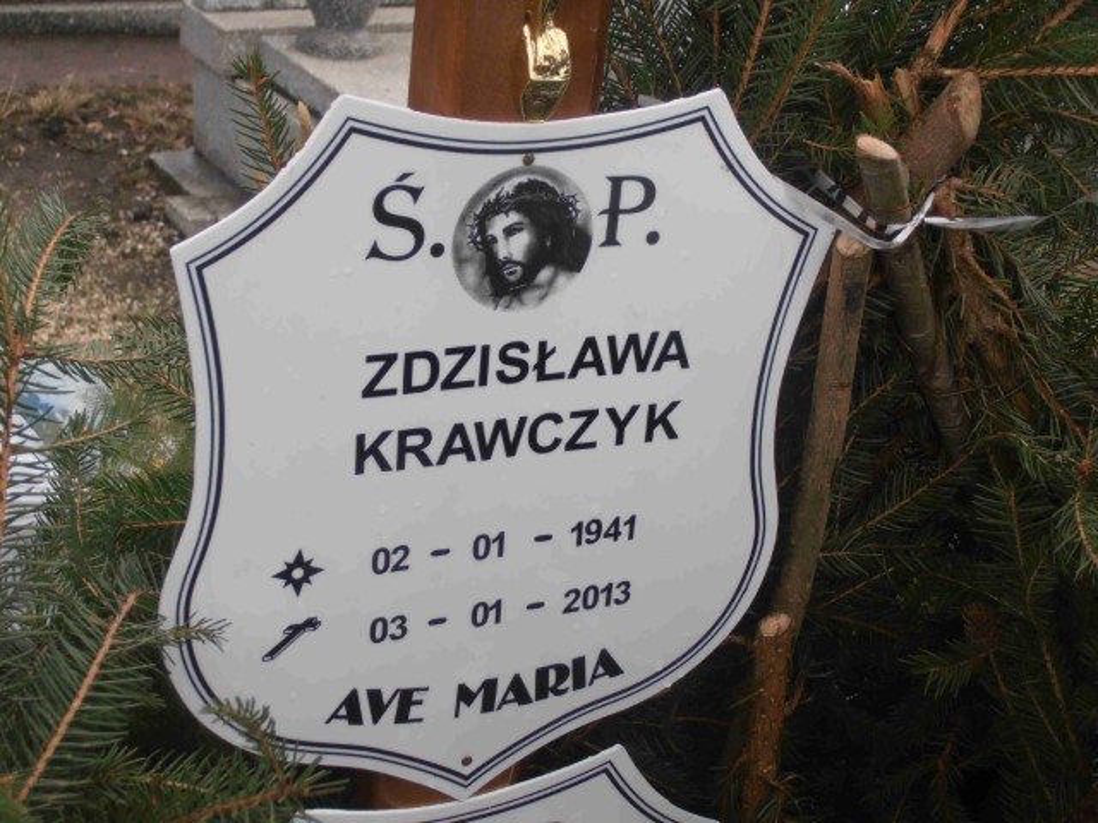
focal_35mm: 69
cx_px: 549
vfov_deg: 21.3
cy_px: 412
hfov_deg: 28.2
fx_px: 2189
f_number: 4.8
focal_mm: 12.29
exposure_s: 1/100
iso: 80
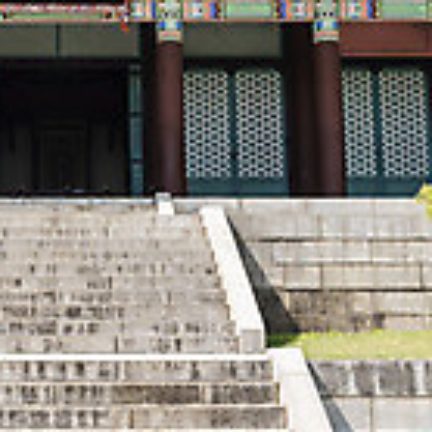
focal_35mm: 88
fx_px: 1242
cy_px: 134
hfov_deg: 19.5
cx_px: 70
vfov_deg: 19.6
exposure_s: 1/320
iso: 100
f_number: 5.6
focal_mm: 24
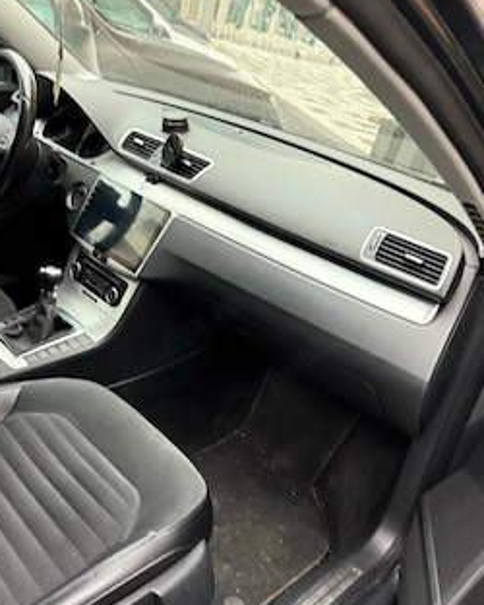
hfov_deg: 48.5
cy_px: 366
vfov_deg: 58.2
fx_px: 537
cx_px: 217
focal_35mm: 30
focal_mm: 6.76
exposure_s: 1/60
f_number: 1.78
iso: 500
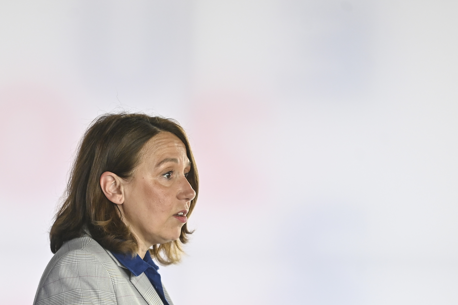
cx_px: 164
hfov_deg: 6.4
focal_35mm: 323
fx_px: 4109
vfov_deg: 4.3
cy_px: 237
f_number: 2.8
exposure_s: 1/400
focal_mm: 200
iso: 1000
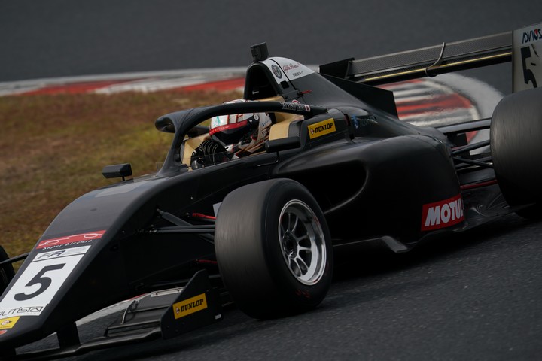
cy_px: 180
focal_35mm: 441
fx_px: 6639
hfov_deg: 4.7
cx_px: 271
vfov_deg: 3.1
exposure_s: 1/800
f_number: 8
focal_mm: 441
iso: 200
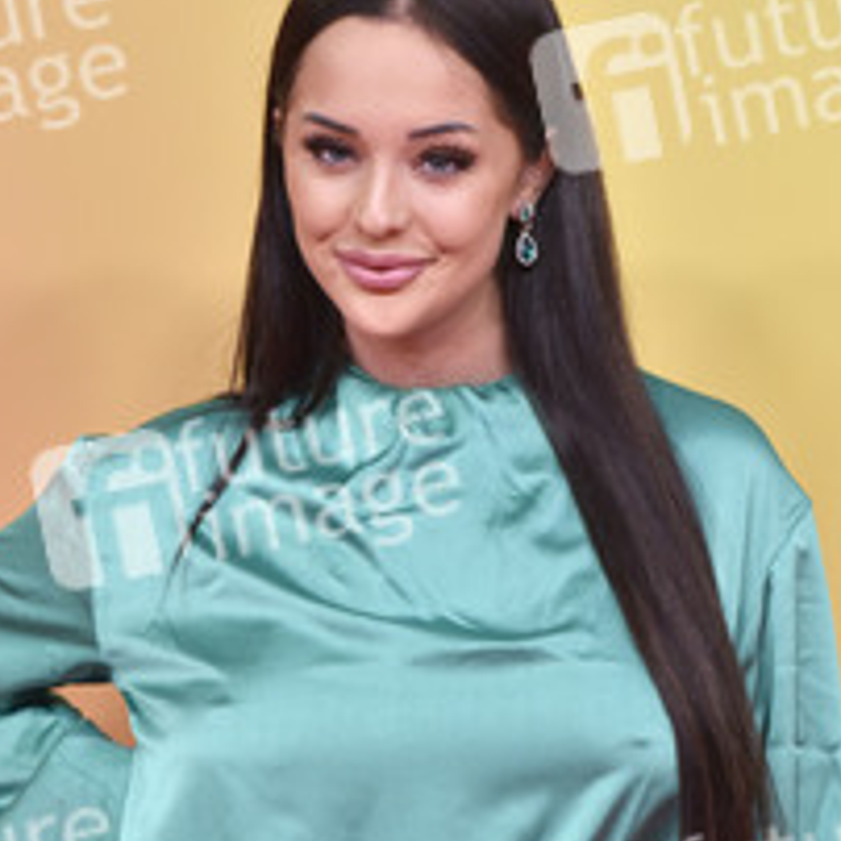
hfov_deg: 6.3
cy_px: 699
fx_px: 7641
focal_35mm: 278
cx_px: 366
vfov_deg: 6.3
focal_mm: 165
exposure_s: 1/250
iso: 2000
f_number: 5.6
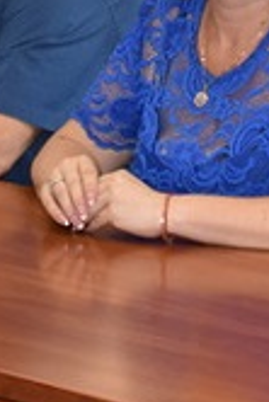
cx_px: 377
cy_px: -23
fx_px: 3053
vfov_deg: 7.5
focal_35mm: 273
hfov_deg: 5.0
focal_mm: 40
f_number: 5.6
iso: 500
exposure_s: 1/125
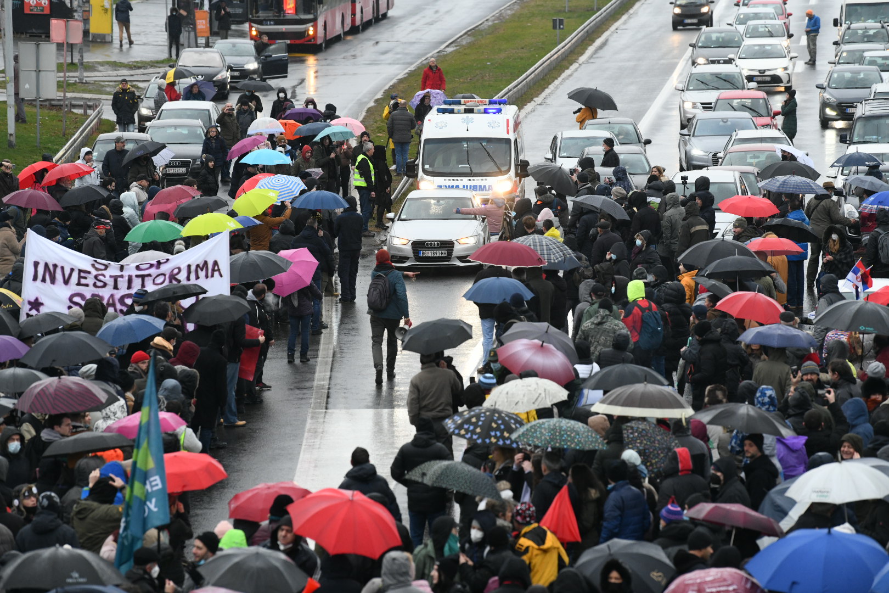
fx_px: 4939
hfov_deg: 10.3
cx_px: 444
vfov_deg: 6.9
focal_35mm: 200
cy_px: 296
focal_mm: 200
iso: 2000
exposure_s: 1/1000
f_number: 4.5
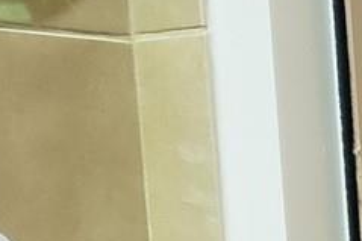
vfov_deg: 7.5
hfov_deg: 10.4
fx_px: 1819
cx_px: 727
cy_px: 285
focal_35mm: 181
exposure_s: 1/24
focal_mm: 4.3
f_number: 1.5
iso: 250
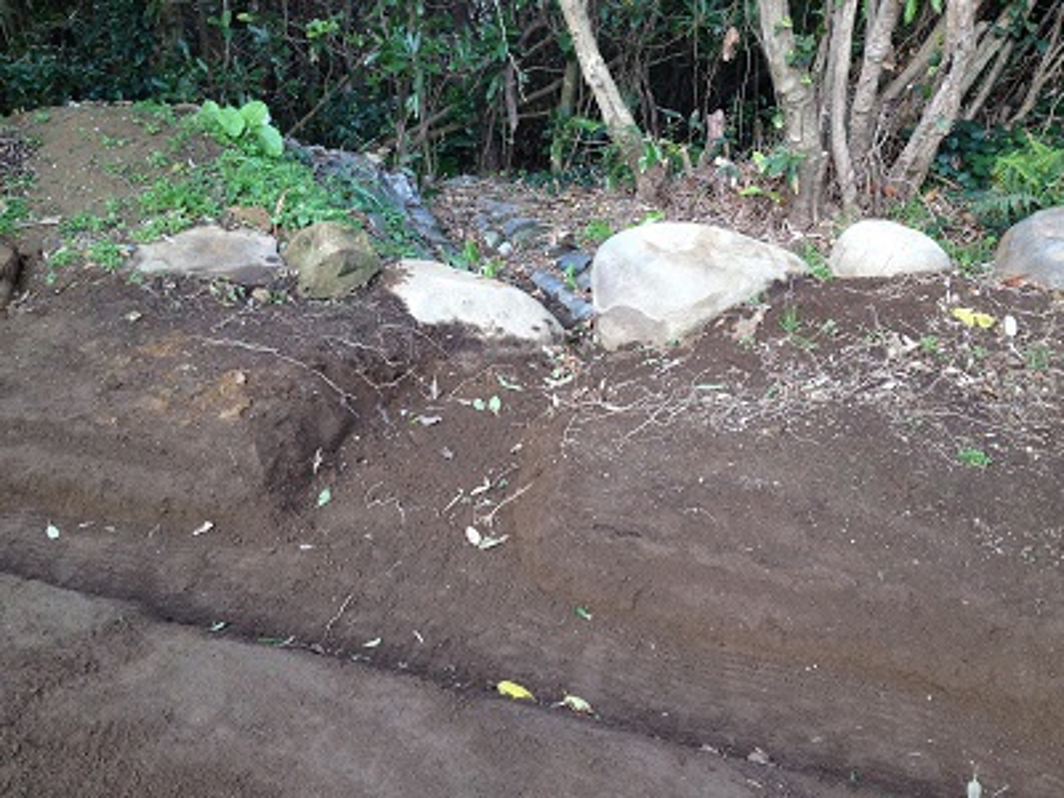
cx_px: 532
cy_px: 399
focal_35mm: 35
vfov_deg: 40.7
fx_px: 1076
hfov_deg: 52.6
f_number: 2.4
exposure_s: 1/120
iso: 50
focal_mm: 4.28
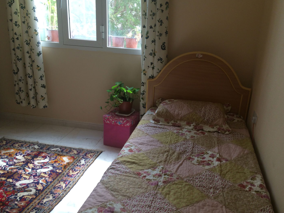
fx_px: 271
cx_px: 150
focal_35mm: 33
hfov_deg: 55.3
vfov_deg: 42.9
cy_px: 117
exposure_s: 1/100
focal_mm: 4.15
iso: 40
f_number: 2.2
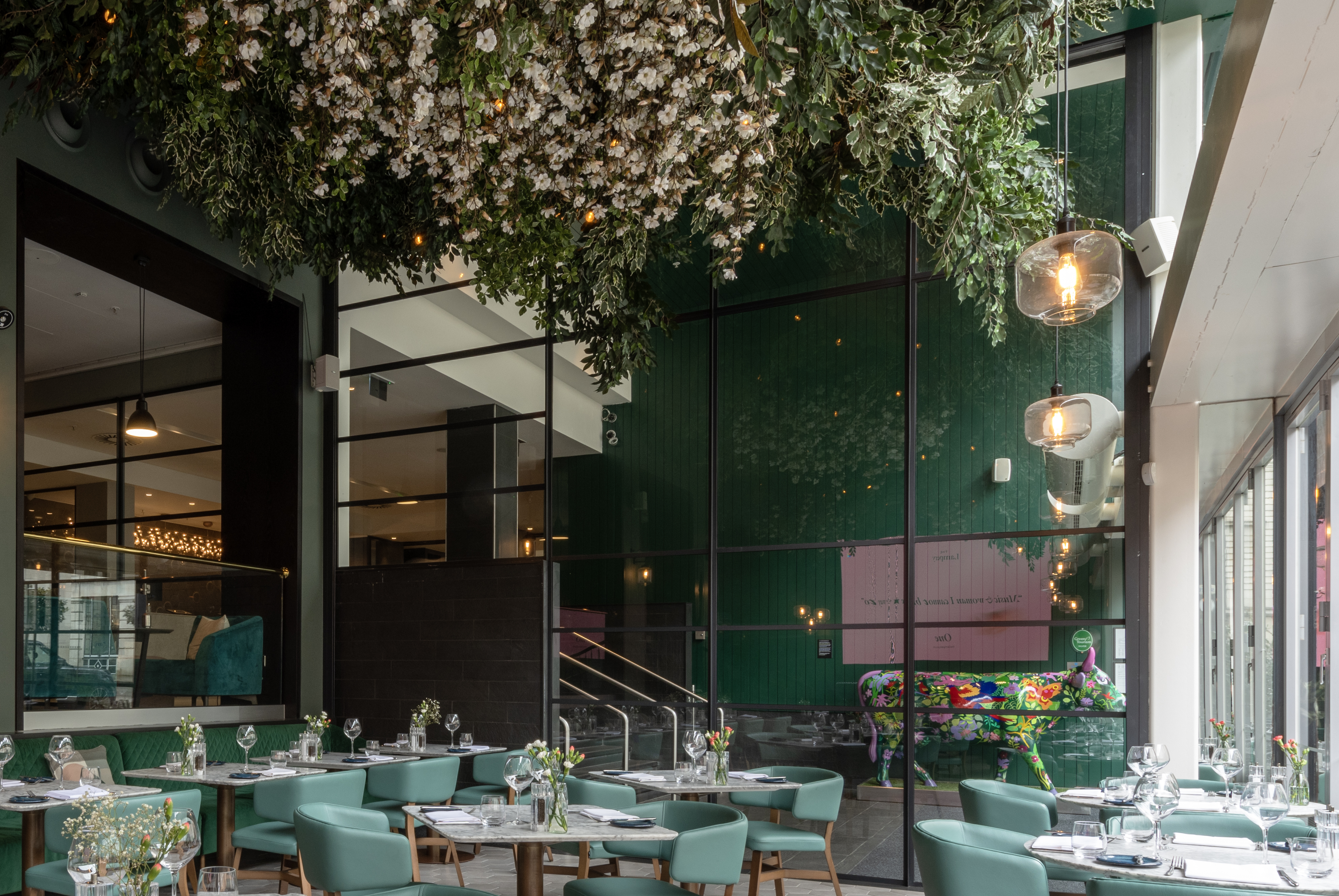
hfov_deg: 60.6
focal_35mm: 29
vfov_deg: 43.5
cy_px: 680
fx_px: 1080
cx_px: 361
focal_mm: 14
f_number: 16
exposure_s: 1/1.67
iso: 100
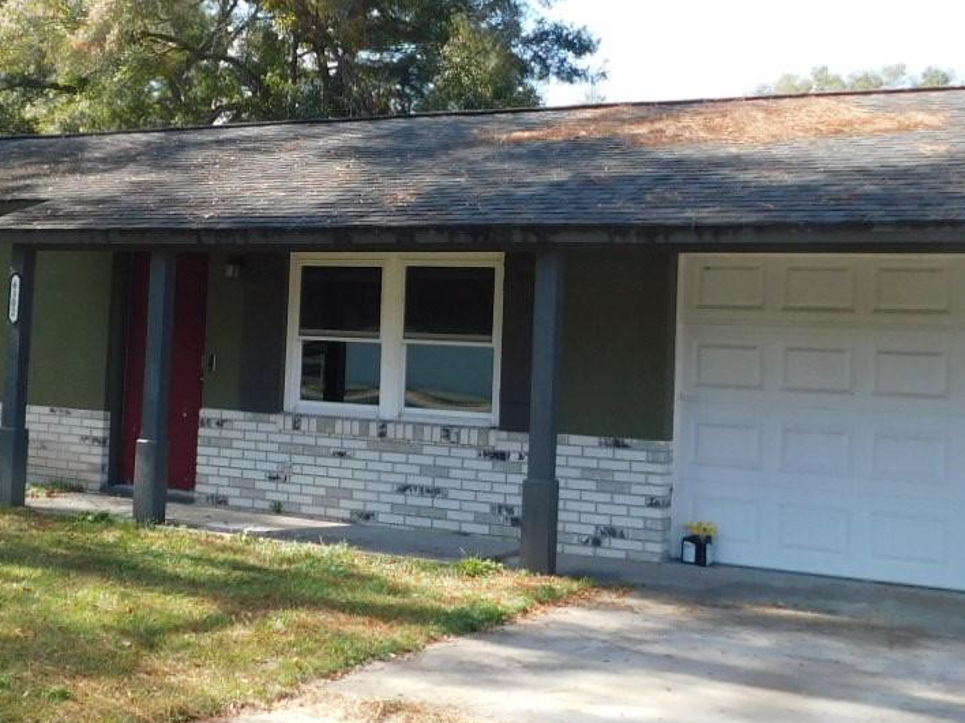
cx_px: 285
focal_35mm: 52
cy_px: 249
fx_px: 1450
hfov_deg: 36.3
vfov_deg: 27.9
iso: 125
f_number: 3
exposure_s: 1/400
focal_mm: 4
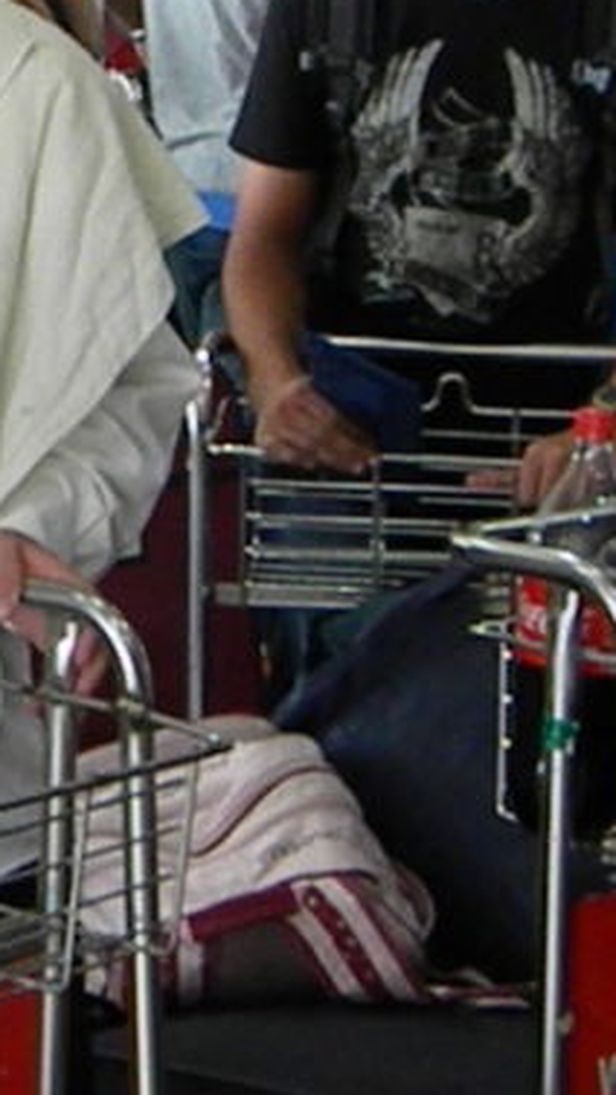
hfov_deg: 8.5
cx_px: -384
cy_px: 168
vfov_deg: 15.3
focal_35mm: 139
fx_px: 4037
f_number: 3.9
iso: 720
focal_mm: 8.6
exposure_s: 1/107
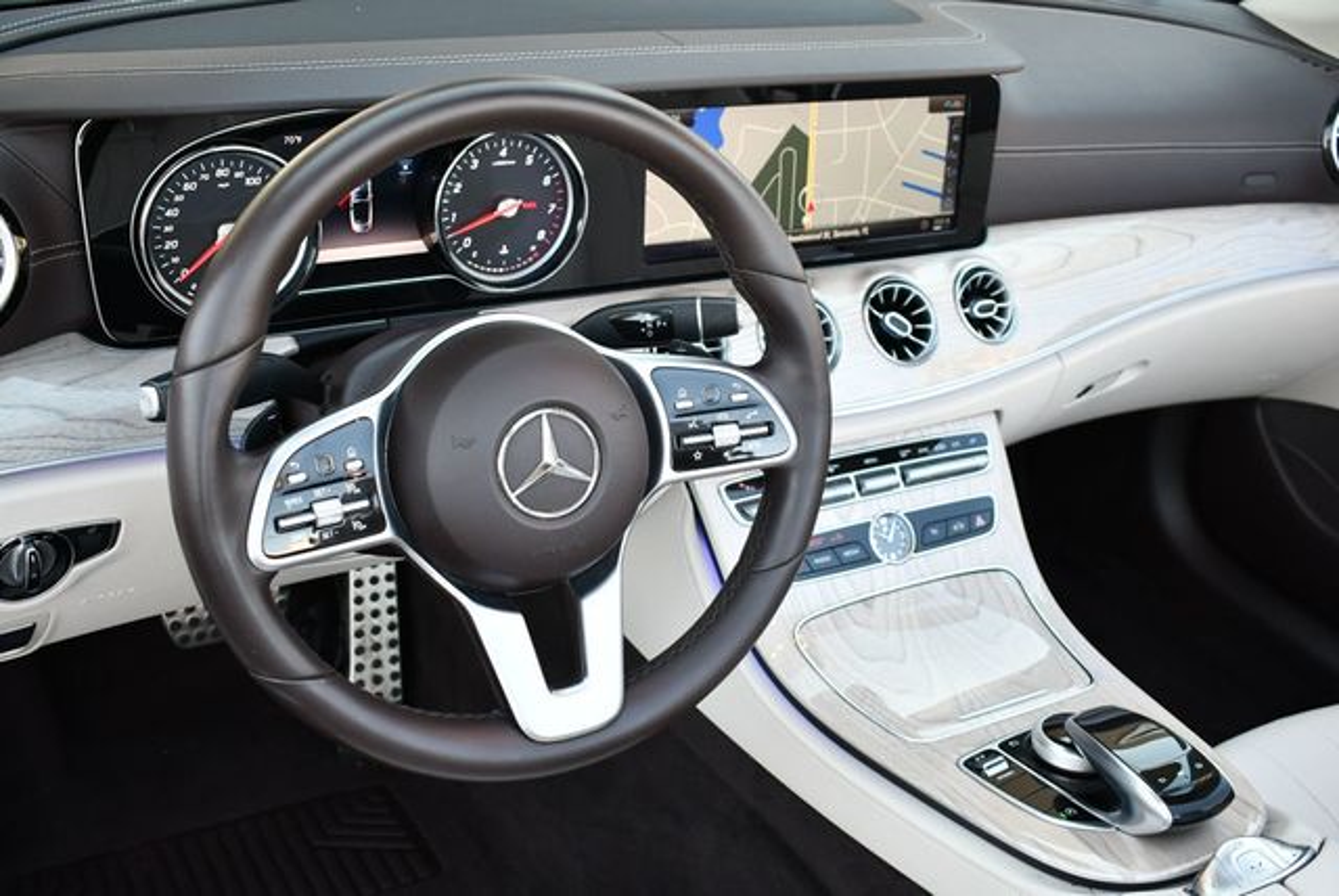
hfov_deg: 48.4
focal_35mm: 40
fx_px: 1489
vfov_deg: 33.5
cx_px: 670
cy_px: 448
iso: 560
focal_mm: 20
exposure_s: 1/250
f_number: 3.8
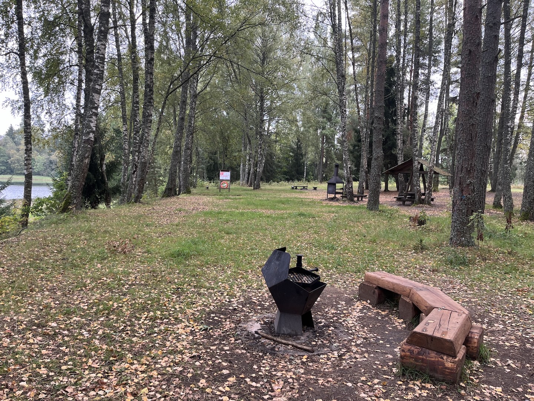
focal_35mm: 26
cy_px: 200
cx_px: 267
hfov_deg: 67.3
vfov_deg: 53.1
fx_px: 401
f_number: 1.6
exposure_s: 1/176
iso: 50
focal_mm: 5.1
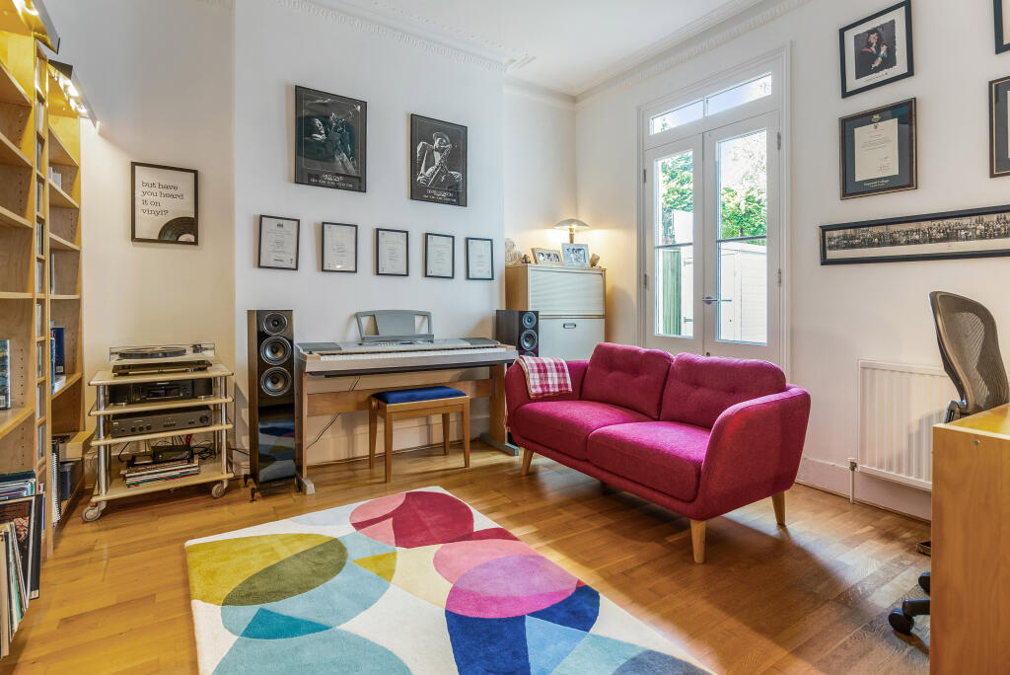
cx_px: 505
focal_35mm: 16
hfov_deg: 96.7
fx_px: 449
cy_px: 338
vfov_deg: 73.8
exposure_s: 1/5
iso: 500
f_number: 5.6
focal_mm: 16
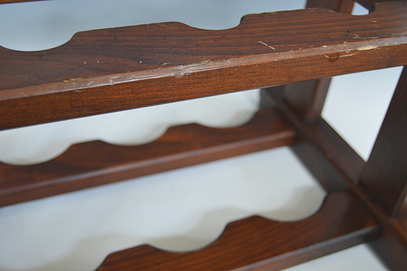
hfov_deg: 43.6
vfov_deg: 29.8
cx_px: 204
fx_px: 508
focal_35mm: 45
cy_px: 136
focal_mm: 30
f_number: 4.2
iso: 720
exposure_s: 1/60
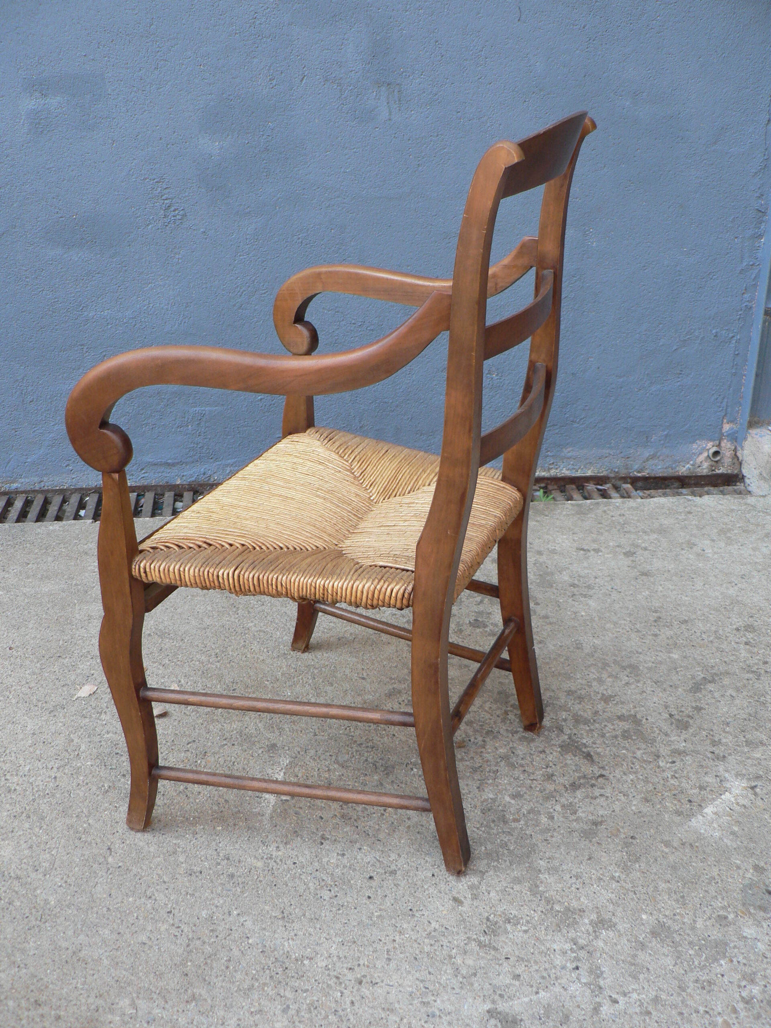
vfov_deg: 51.4
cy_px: 514
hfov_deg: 39.7
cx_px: 386
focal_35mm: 36
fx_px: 1069
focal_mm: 6
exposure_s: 1/80
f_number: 2.8
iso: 80
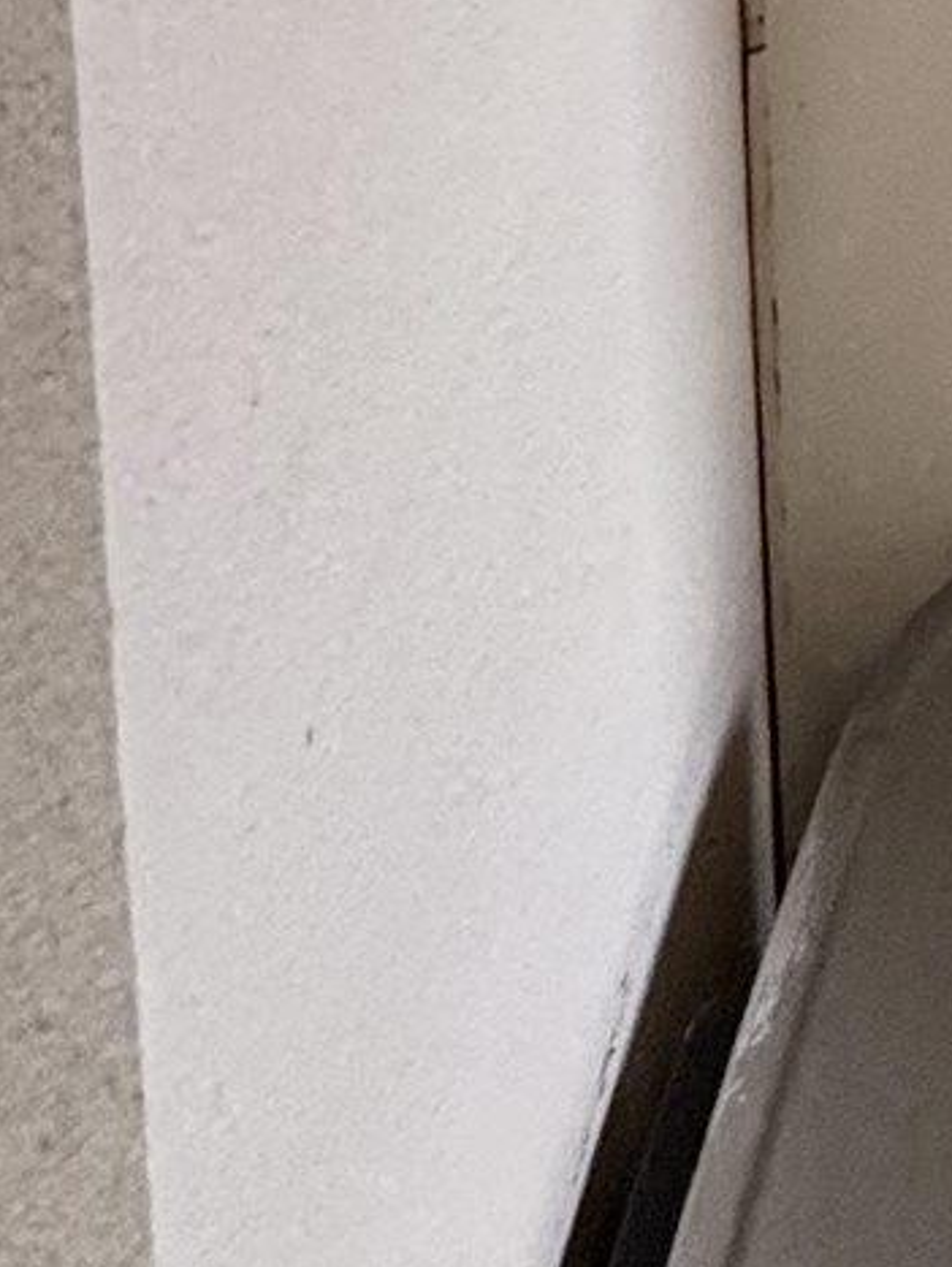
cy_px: -1628
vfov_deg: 16.1
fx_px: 2527
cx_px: 2276
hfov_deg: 14.4
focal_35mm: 69
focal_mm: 2.22
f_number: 2.2
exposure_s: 1/120
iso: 125
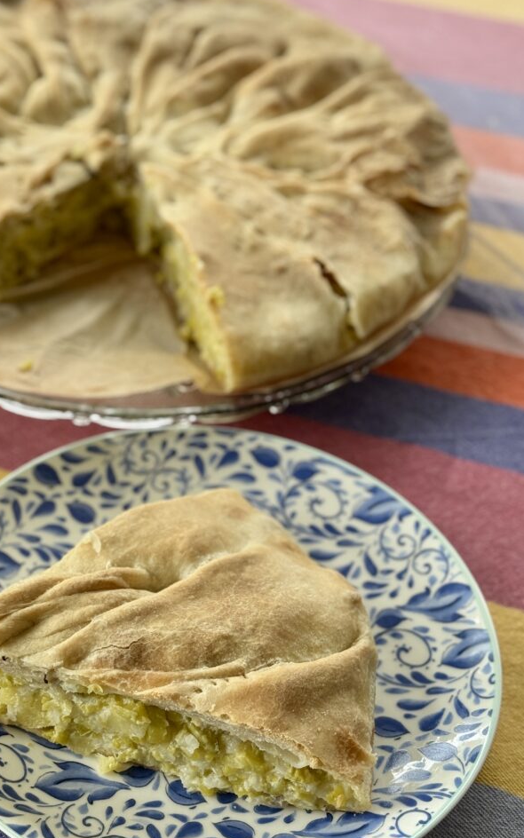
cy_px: 431
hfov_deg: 18.7
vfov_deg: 29.8
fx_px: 1577
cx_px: 131
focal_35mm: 69
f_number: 1.78
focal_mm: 6.76
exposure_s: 1/211
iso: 64
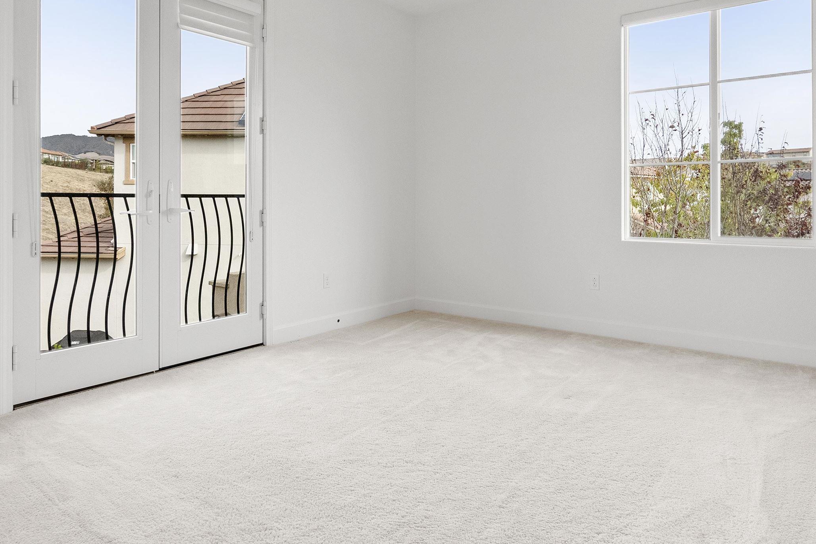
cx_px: 414
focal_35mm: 24
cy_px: 208
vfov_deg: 52.7
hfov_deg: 73.7
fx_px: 544
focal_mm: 16
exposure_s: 1/125
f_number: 8
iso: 1000
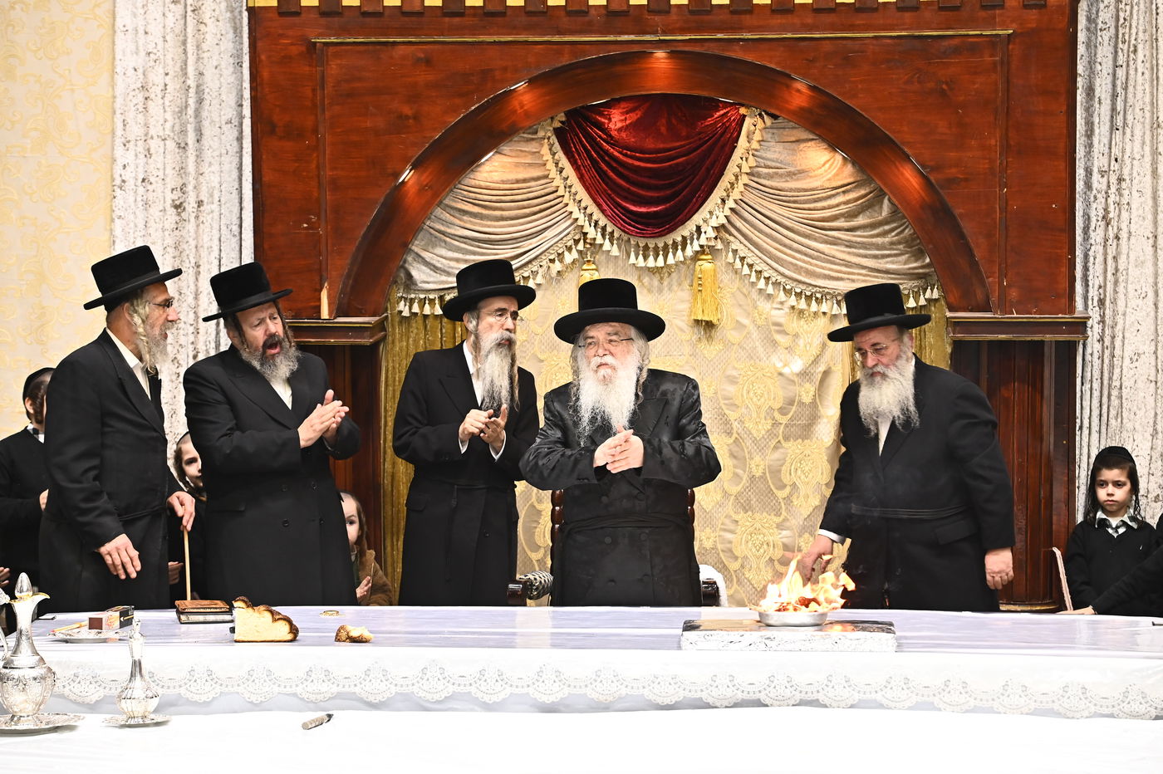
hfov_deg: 13.3
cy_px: 387
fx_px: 5005
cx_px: 582
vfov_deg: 8.8
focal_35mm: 155
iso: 1600
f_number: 7.1
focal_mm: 155
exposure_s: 1/160
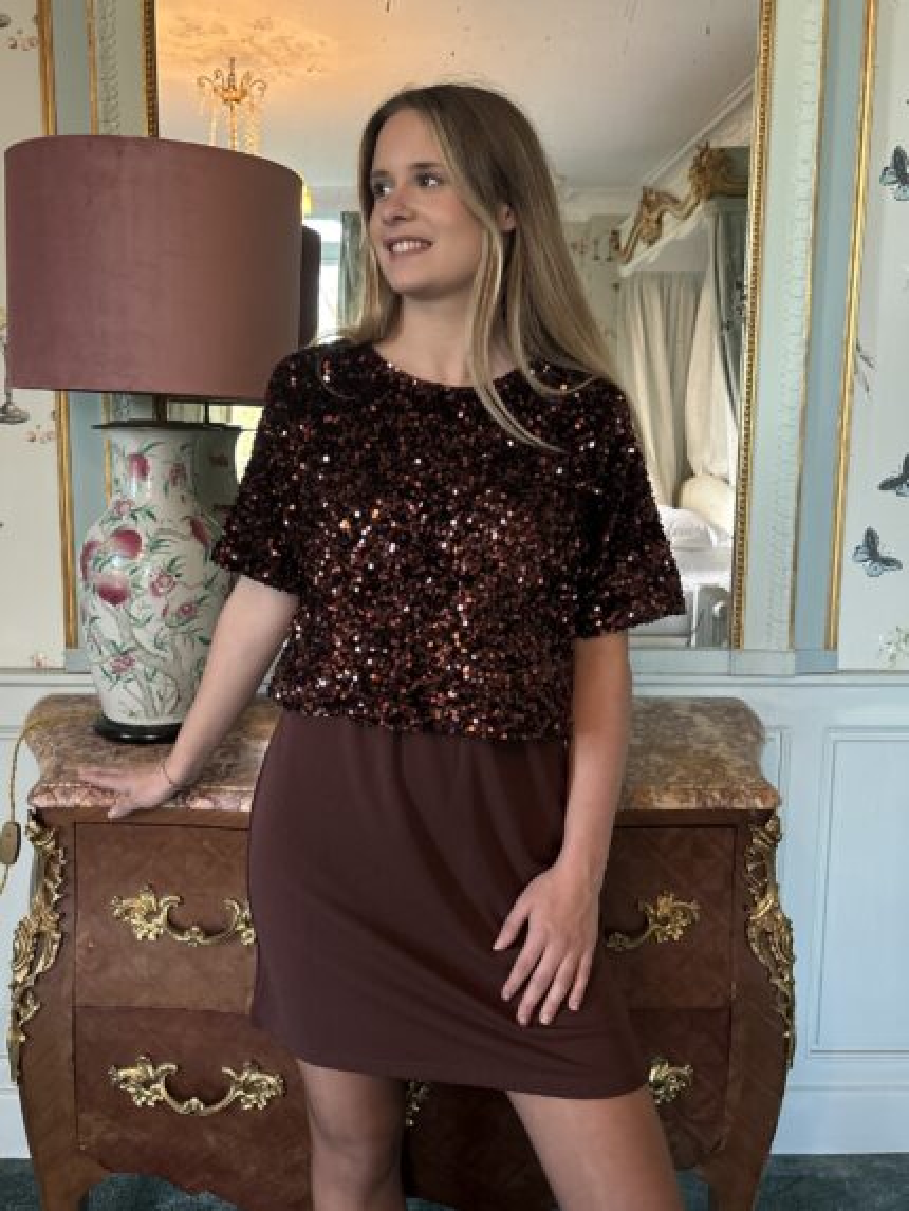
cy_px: 606
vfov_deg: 67.3
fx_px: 910
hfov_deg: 53.1
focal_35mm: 26
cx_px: 454
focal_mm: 5.96
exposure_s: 1/50
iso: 500
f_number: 1.6
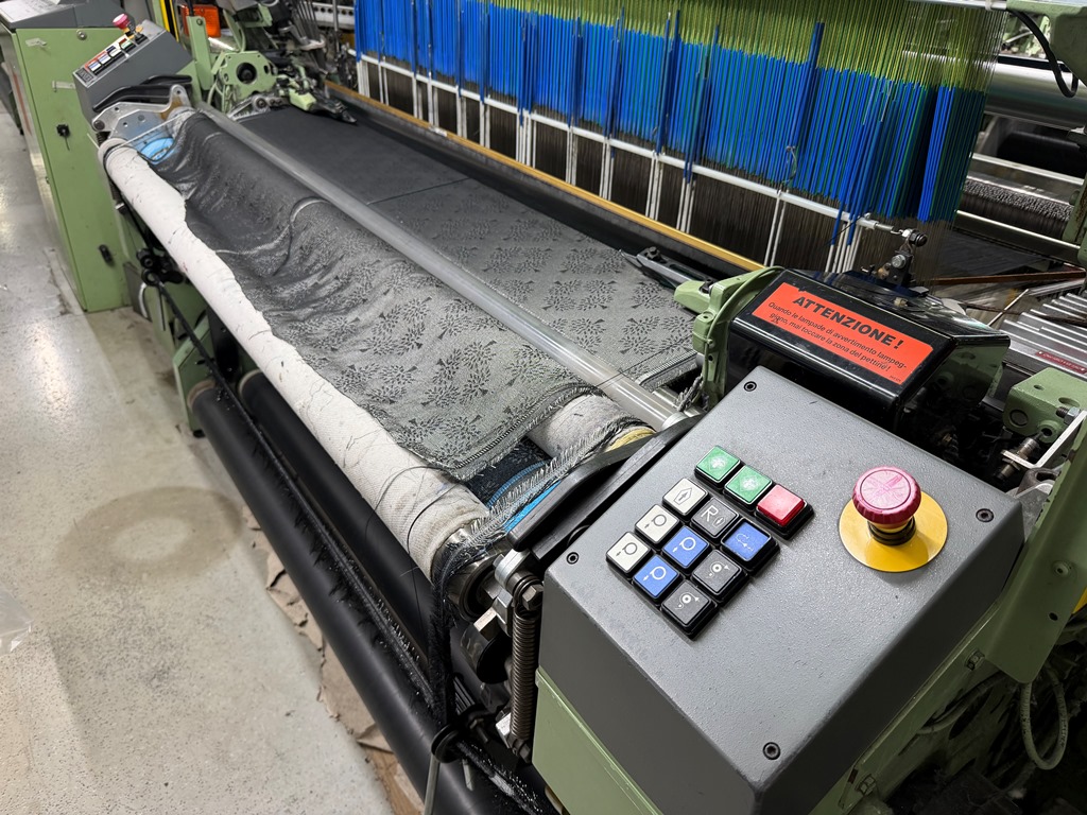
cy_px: 408
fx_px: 754
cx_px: 544
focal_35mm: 24
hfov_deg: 71.6
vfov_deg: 56.8
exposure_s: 1/100
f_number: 1.78
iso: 125
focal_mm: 6.76
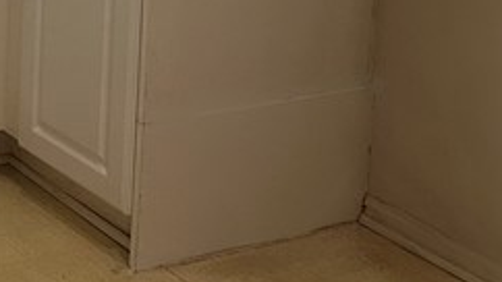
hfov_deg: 16.7
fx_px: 1597
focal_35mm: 120
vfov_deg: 9.4
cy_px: -309
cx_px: -176
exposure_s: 1/120
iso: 100
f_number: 1.5
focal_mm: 5.7
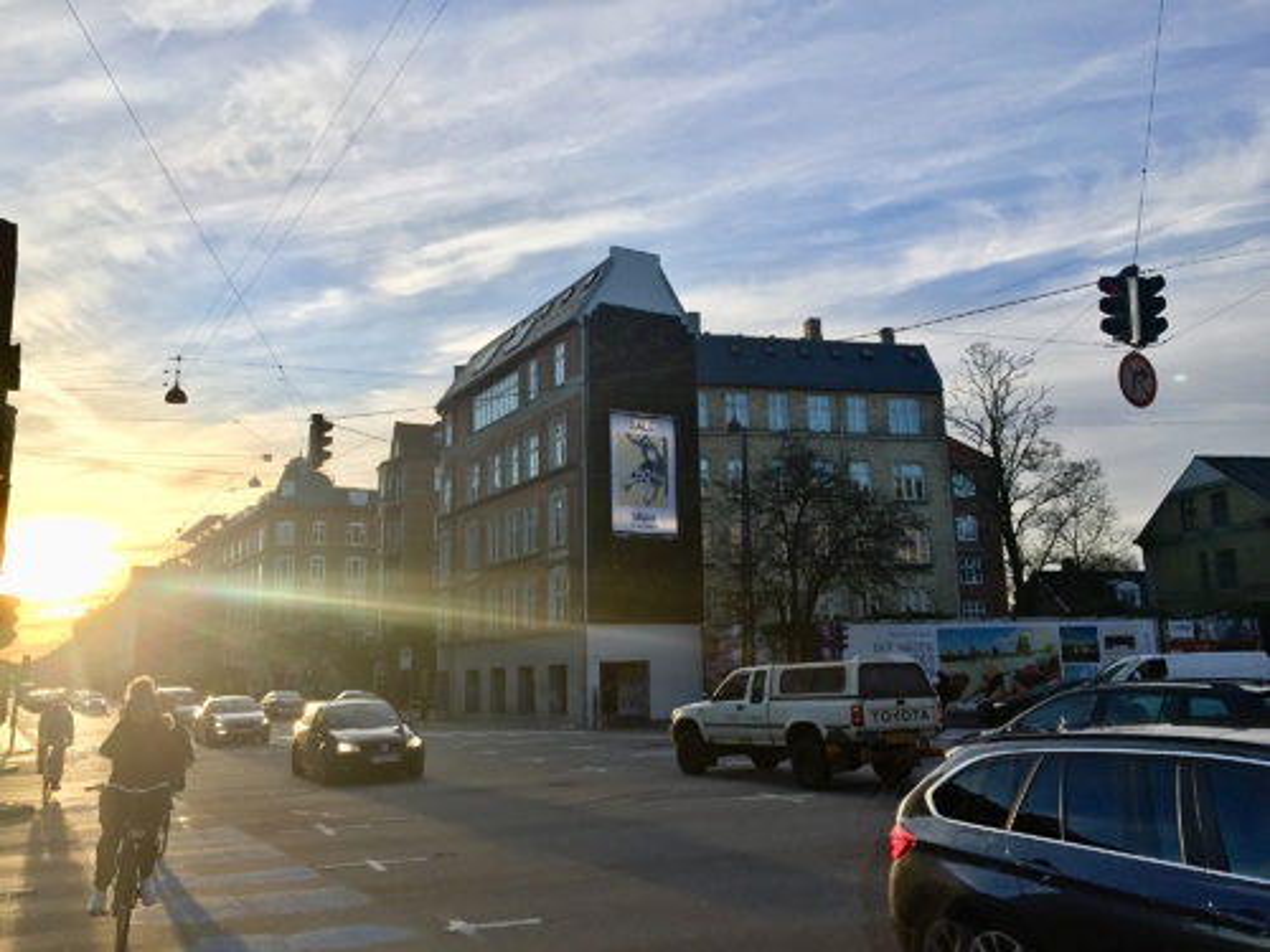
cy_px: 476
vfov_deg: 48.2
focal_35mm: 29
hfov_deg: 61.7
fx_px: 1064
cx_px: 635
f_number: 2.2
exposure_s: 1/1522
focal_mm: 4.15
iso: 32
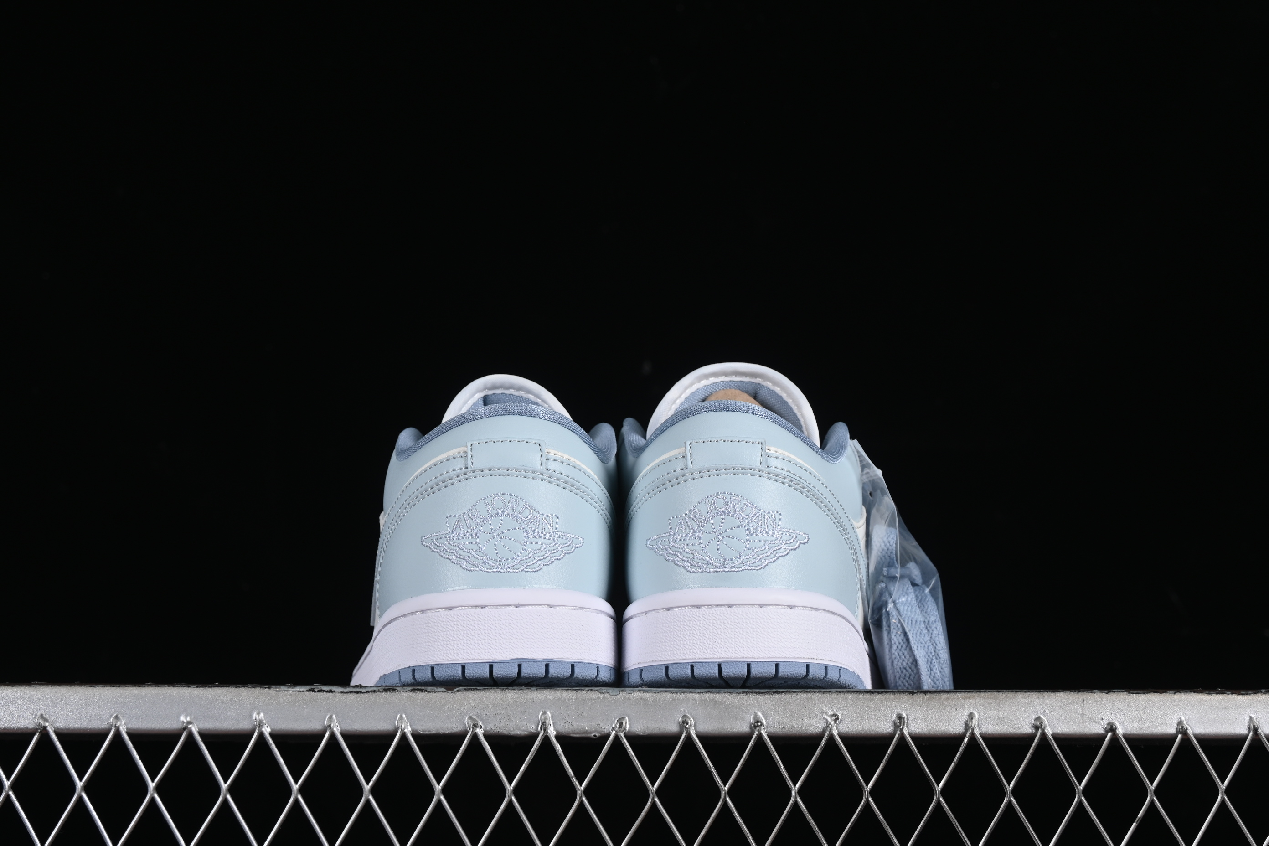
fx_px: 2644
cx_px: 634
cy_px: 423
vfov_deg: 18.2
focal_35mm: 75
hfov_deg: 27.0
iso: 160
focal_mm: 50
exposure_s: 1/80
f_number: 8
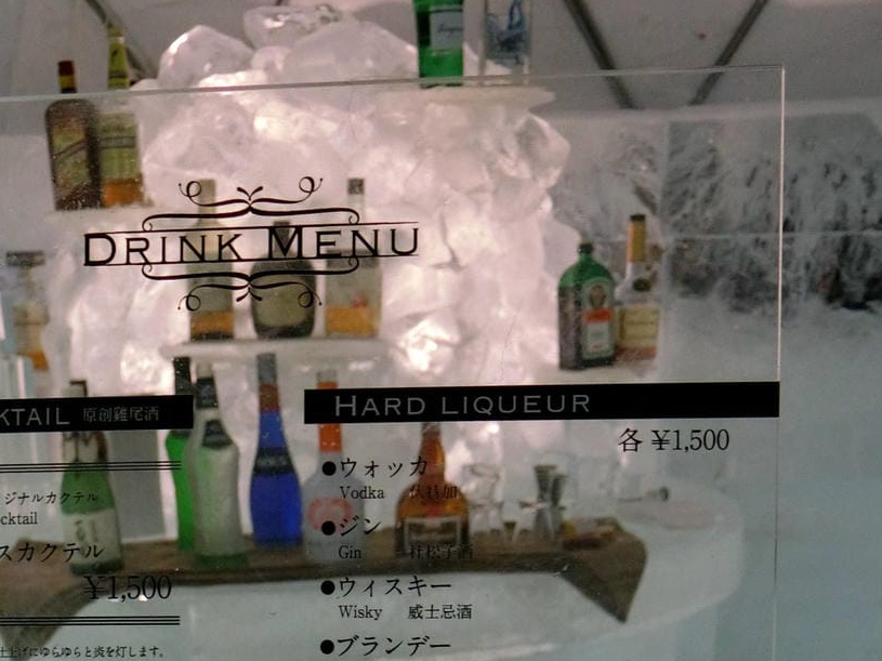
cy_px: 862
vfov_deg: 23.4
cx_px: 262
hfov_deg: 34.5
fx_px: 1401
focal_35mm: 55
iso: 400
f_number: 3
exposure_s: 1/30
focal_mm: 6.2
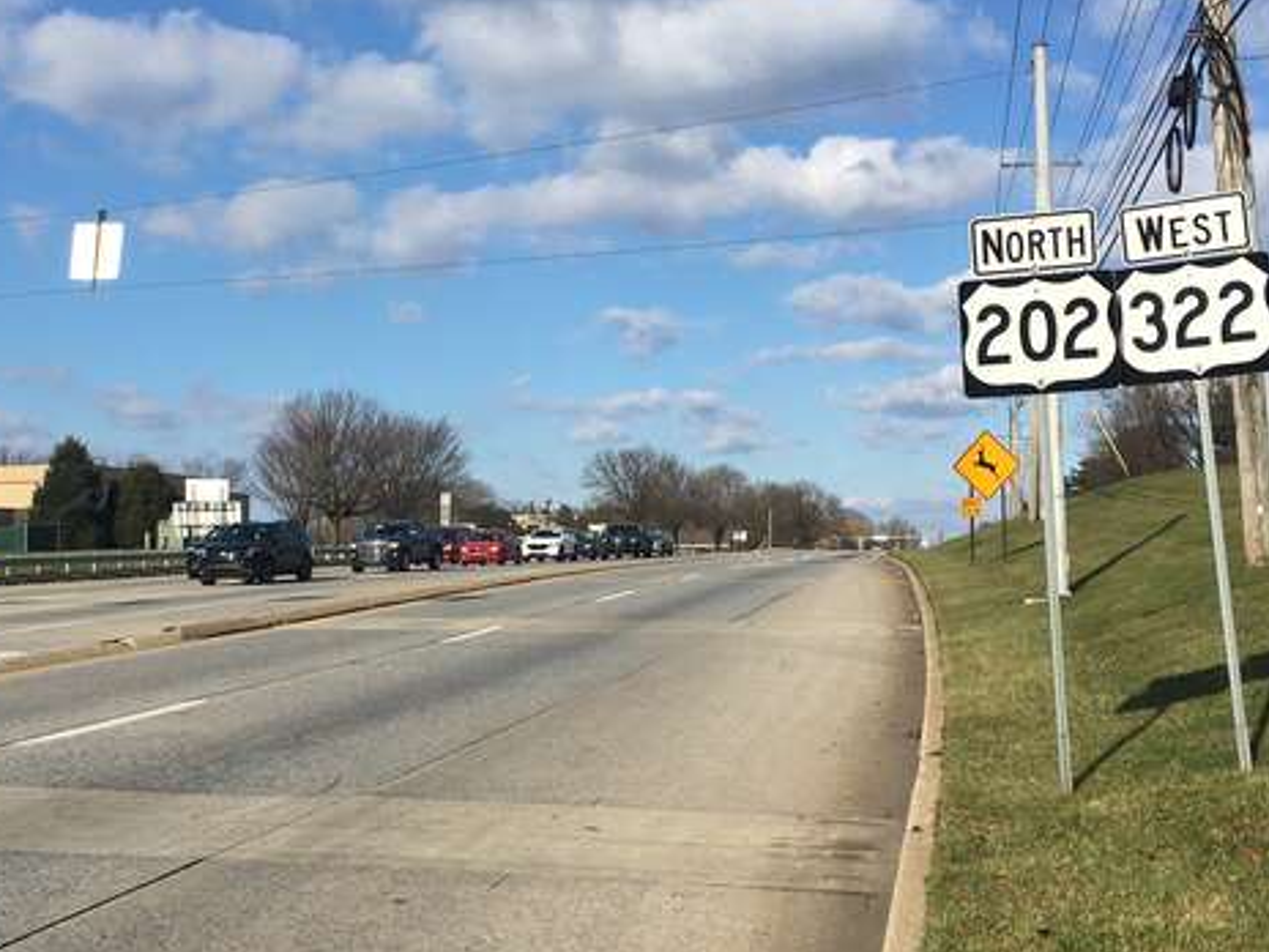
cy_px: 443
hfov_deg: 38.0
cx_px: 487
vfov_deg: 29.1
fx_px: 1833
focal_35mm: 50
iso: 25
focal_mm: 4.15
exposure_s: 1/2137
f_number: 2.2
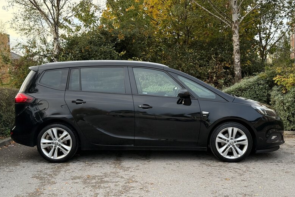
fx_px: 418
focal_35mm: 51
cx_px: 146
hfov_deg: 38.9
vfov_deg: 26.5
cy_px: 101
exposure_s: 1/198
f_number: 1.78
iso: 200
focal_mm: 6.76
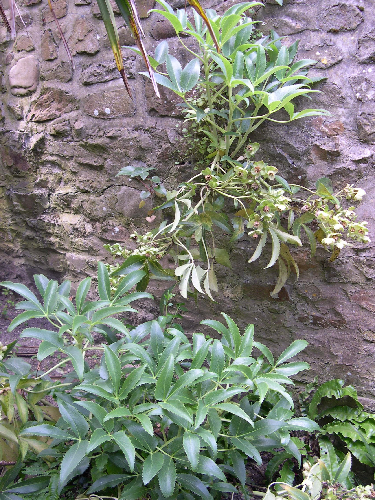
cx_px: 188
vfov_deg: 49.0
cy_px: 250
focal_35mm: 38
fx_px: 549
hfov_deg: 37.7
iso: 100
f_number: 2.8
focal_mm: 8
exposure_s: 1/46
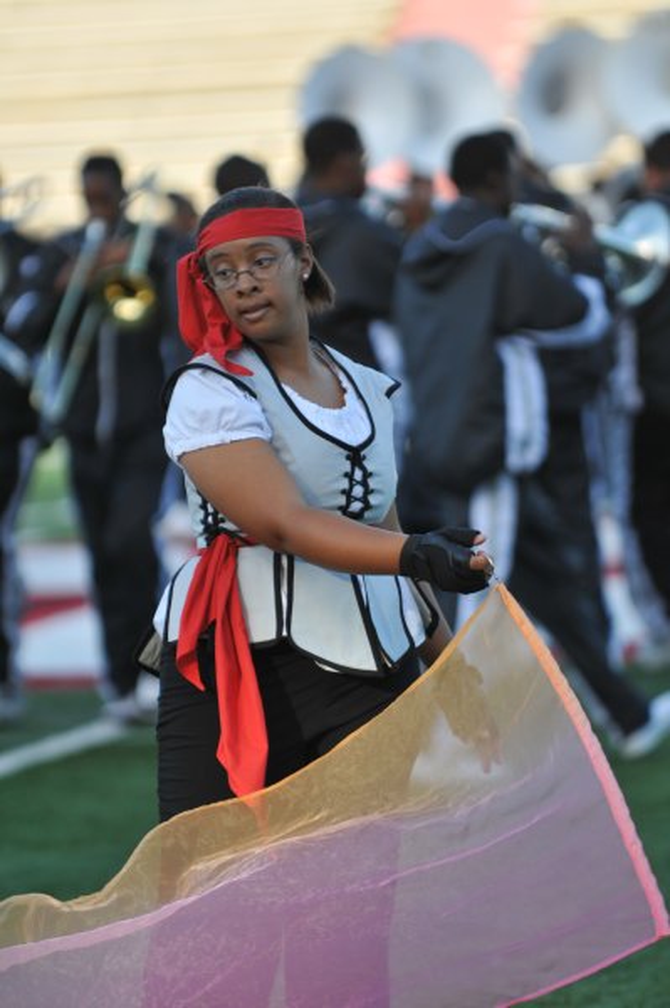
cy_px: 504
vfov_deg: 6.9
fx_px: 8389
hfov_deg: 4.6
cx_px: 335
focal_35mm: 300
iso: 200
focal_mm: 200
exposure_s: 1/800
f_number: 2.8
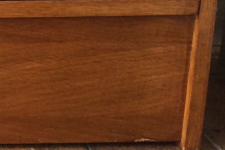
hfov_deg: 14.1
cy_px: -66
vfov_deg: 10.4
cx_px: -185
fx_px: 800
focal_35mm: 128
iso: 32
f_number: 2.4
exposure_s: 1/25
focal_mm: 3.3
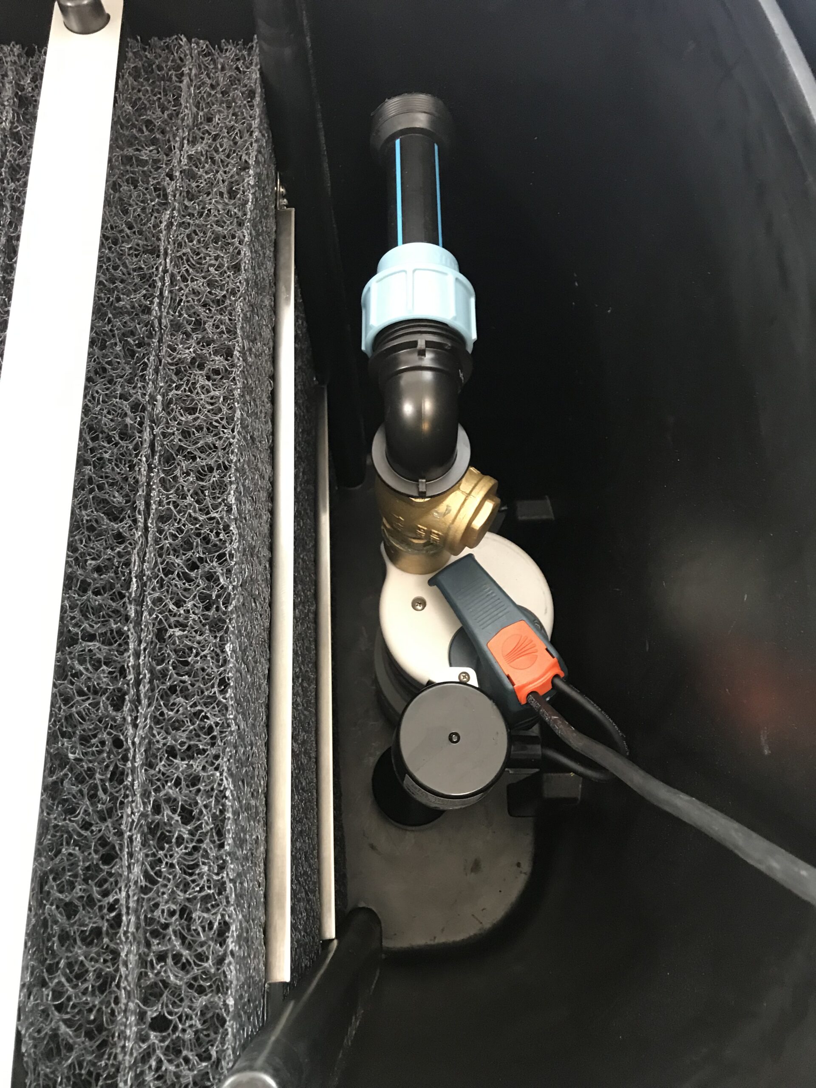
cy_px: 544
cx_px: 408
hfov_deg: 49.7
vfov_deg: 63.4
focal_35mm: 28
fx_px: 880
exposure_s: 1/10
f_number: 1.8
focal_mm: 3.99
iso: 100
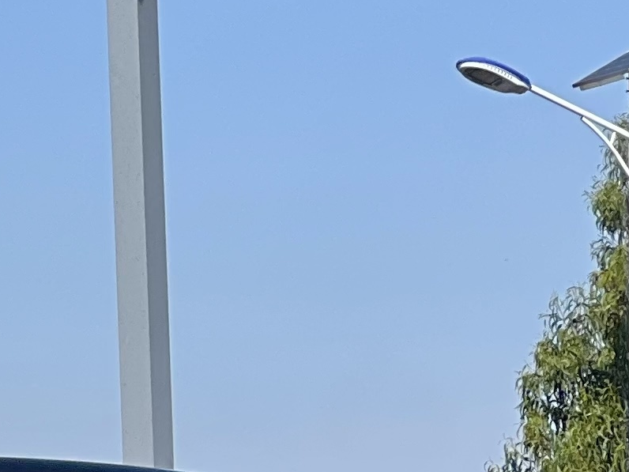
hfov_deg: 5.0
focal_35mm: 390
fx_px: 7087
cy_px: 661
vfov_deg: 3.8
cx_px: -404
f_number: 2.8
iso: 32
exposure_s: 1/630
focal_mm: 9
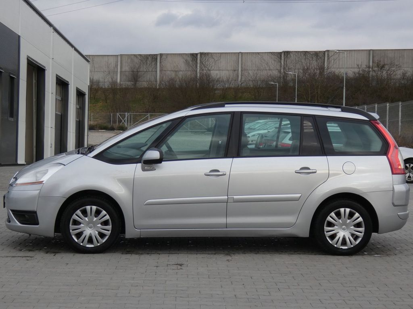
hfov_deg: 27.0
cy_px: 154
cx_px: 206
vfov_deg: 20.4
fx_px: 859
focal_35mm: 72
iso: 80
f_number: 4.3
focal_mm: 12.9
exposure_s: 1/125
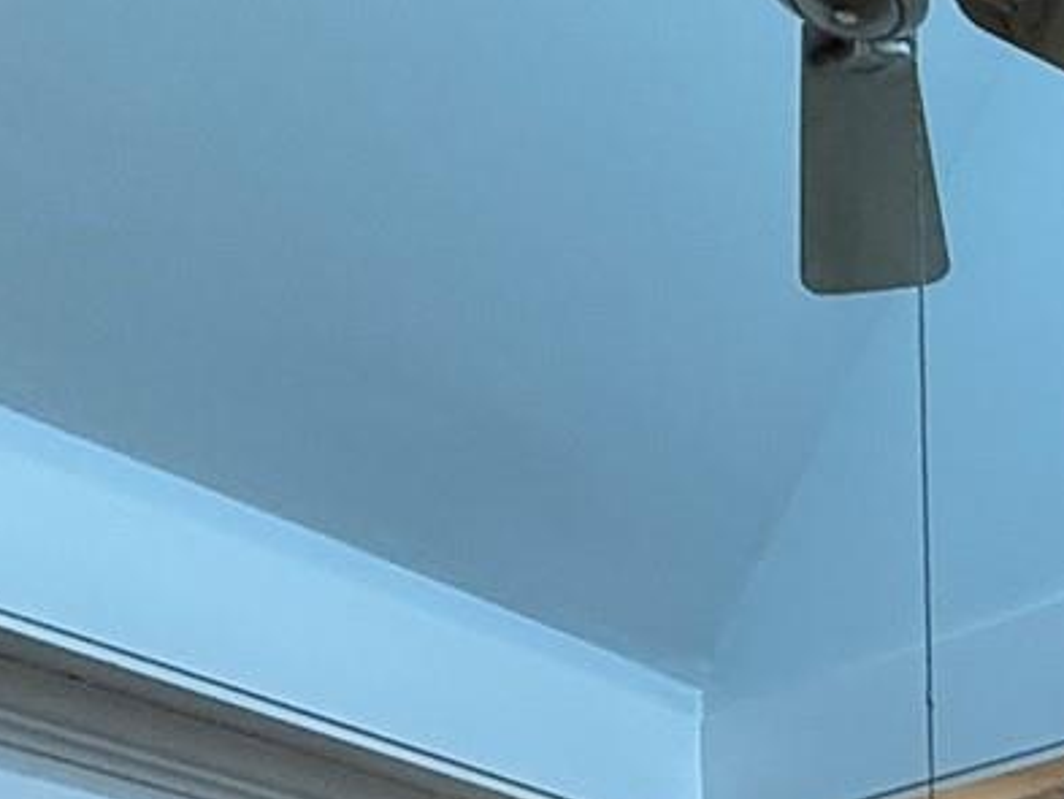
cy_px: 1644
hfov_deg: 21.6
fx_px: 2245
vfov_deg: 15.6
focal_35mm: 73
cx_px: 1668
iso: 320
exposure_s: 1/120
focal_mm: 2.22
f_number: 2.2
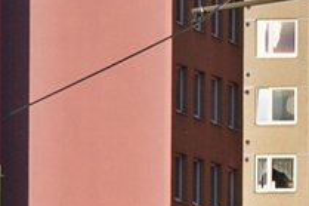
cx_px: 140
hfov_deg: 2.3
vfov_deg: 1.5
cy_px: 552
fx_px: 7769
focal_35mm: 906
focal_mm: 105
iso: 400
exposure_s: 1/1600
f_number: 6.3
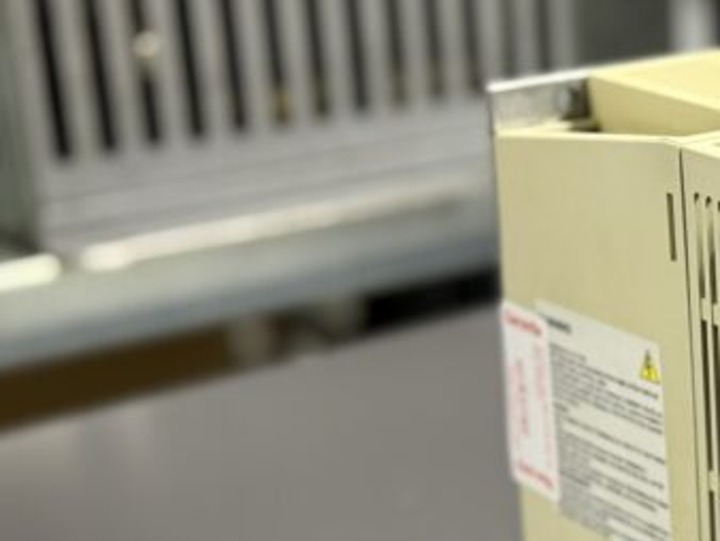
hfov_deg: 17.7
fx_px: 2269
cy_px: 571
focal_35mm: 109
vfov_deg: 13.4
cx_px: 665
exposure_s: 1/33
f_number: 1.78
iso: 250
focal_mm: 6.76
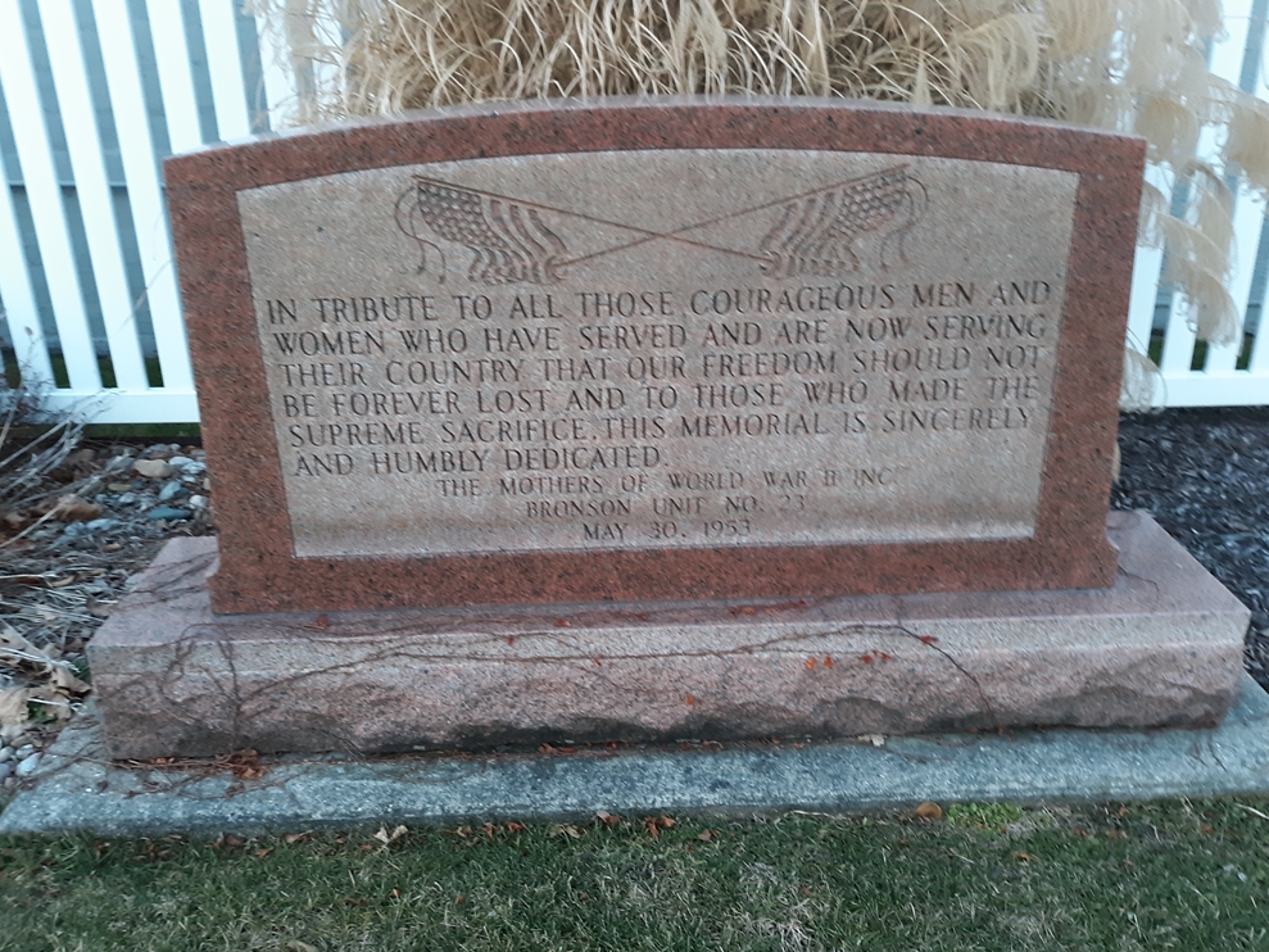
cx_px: 643
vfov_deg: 48.2
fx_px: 1063
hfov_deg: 61.7
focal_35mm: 29
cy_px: 471
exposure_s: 1/40
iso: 200
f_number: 1.7
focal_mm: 3.7
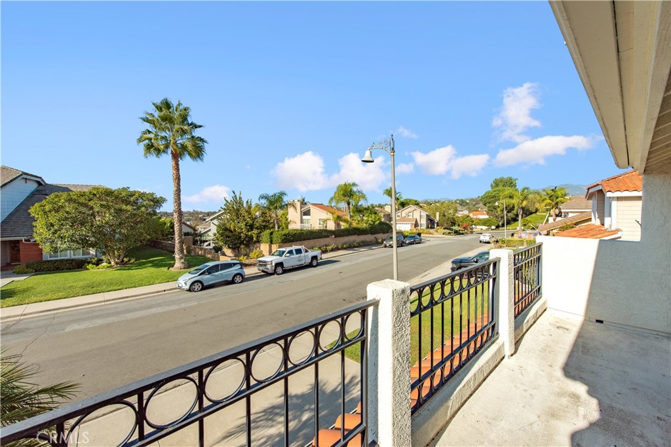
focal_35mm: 14
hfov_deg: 104.2
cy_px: 224
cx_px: 336
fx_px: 261
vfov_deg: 81.2
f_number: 11
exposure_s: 1/500
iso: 200
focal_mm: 14
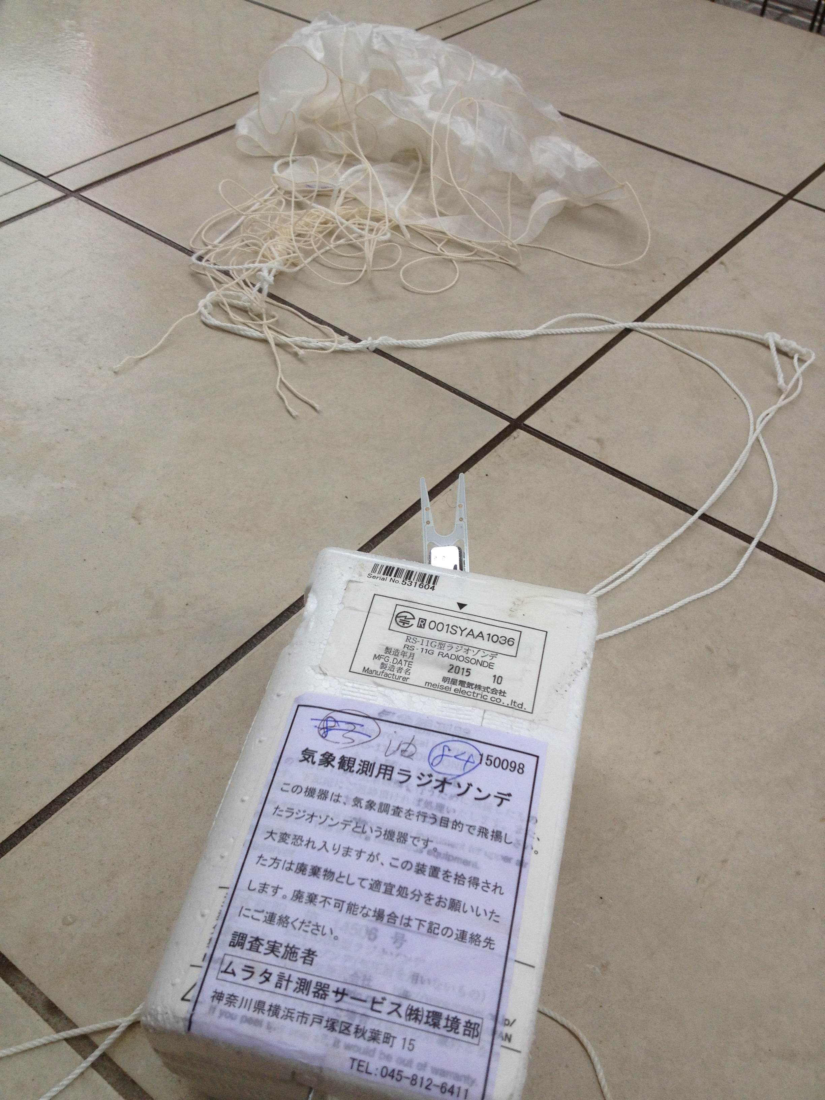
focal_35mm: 35
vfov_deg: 52.6
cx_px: 412
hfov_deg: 40.7
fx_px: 1112
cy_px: 550
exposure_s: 1/120
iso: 64
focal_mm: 4.28
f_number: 2.4
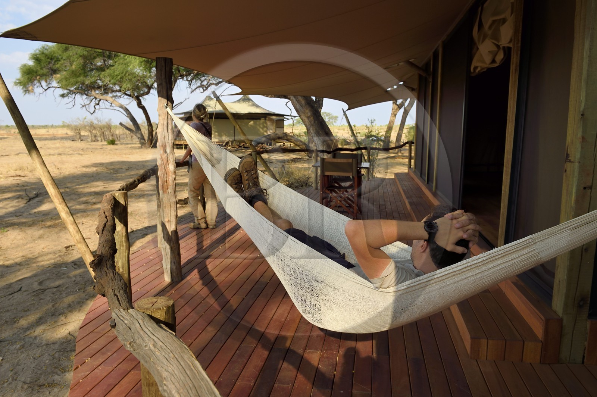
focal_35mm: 24
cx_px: 298
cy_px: 198
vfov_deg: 53.1
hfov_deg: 73.8
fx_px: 398
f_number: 8
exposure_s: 1/250
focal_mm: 24
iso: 200
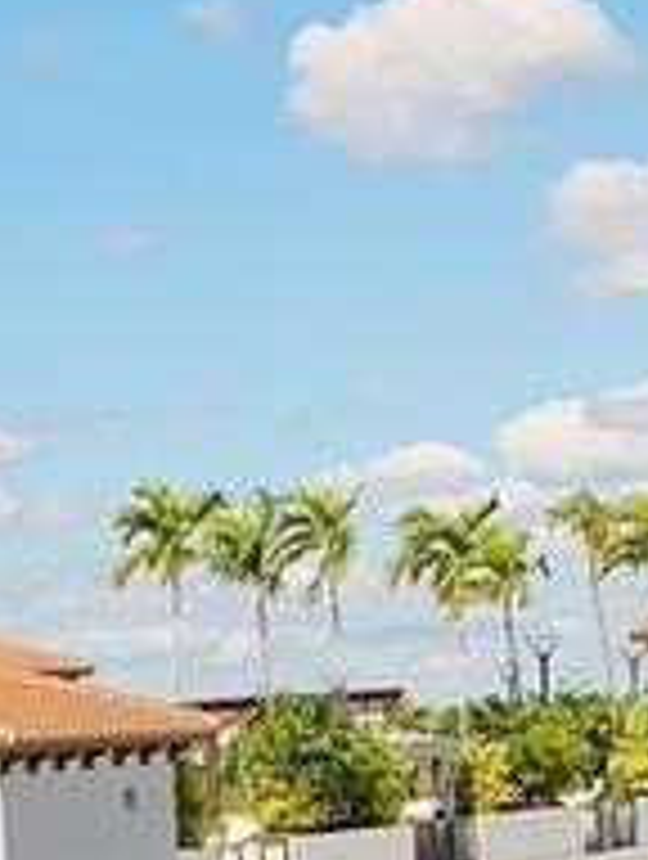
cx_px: -220
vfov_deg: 10.8
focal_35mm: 163
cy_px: 1846
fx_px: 4055
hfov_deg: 9.0
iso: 25
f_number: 1.8
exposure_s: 1/2208
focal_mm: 4.25
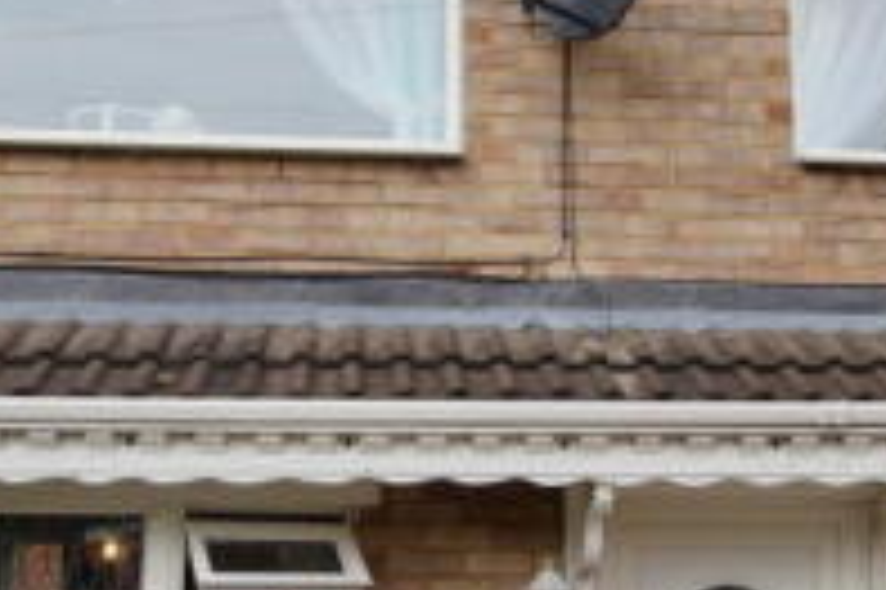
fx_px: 1229
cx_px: 481
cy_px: 376
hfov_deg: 39.6
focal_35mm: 50
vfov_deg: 26.8
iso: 100
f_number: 8
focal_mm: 10
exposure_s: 1/125
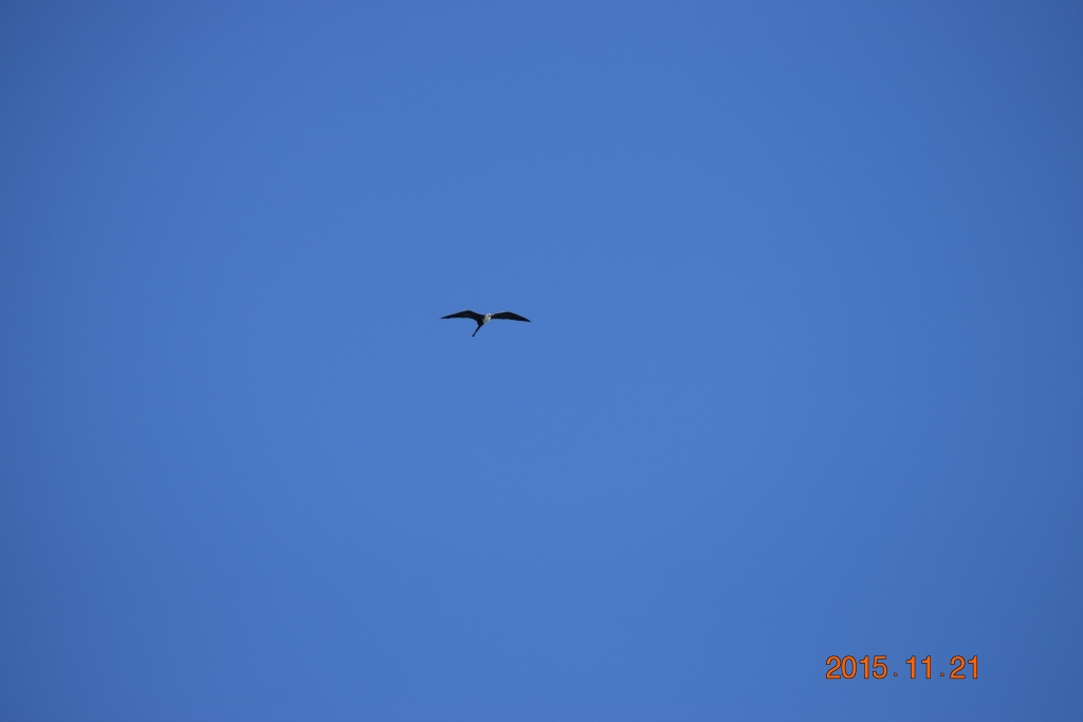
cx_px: 542
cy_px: 361
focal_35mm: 300
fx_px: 9022
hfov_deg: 6.9
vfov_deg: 4.6
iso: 400
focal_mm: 200
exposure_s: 1/1600
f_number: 7.1
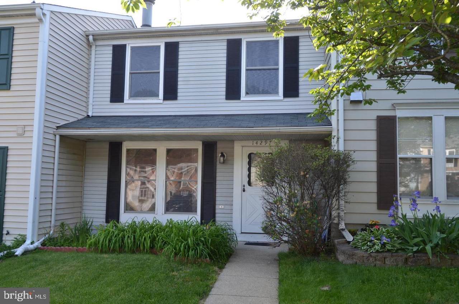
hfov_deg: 67.5
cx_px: 230
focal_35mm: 27
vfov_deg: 47.7
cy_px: 152
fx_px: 343
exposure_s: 1/160
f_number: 6.3
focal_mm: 18
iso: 200
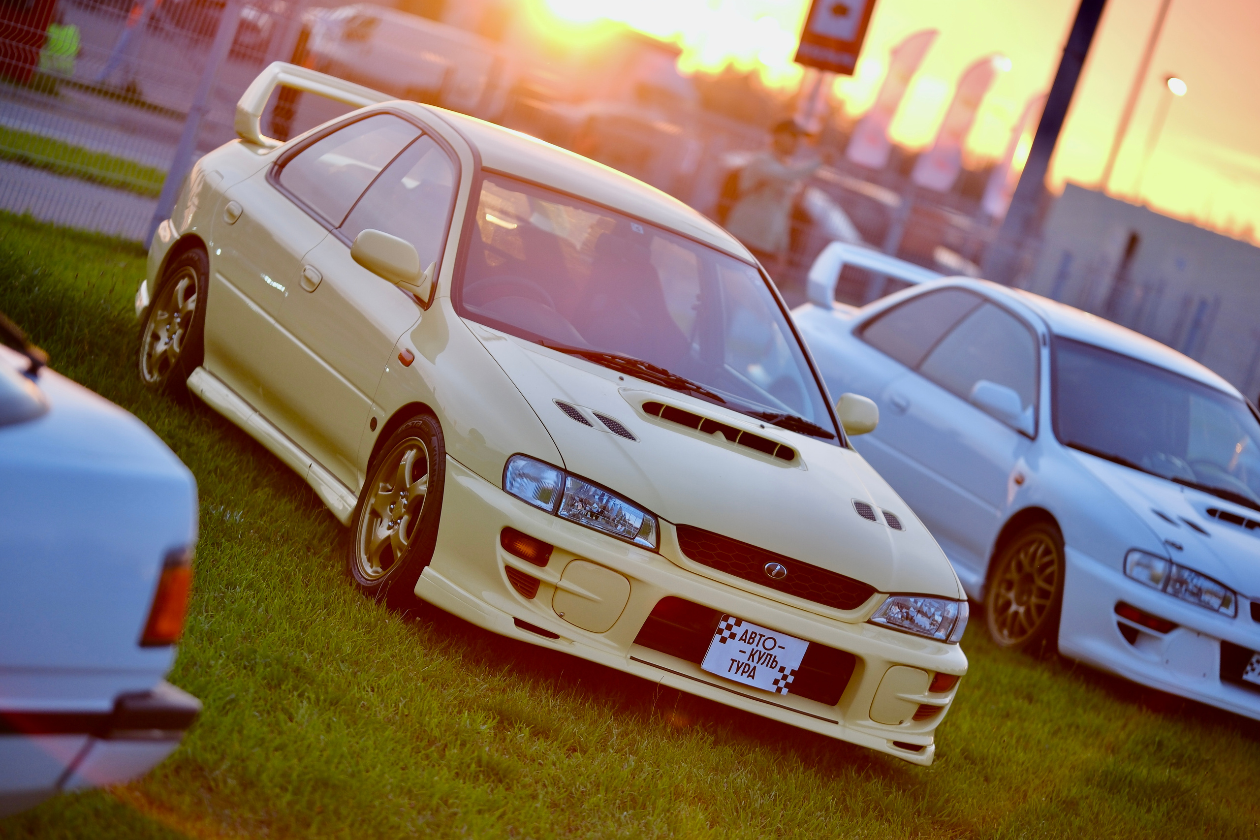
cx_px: 630
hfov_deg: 18.1
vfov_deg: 12.1
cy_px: 420
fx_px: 3955
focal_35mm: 113
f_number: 1.2
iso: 160
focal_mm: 75
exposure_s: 1/750
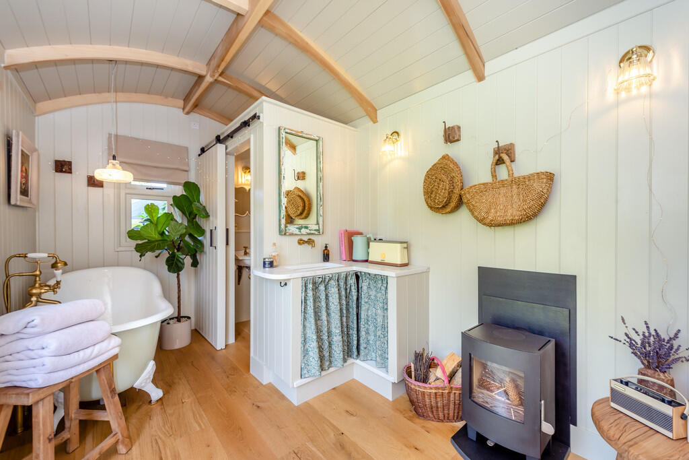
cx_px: 344
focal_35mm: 14
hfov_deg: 104.2
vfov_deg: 81.2
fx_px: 268
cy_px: 230
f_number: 8
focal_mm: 14
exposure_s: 1/15
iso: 100
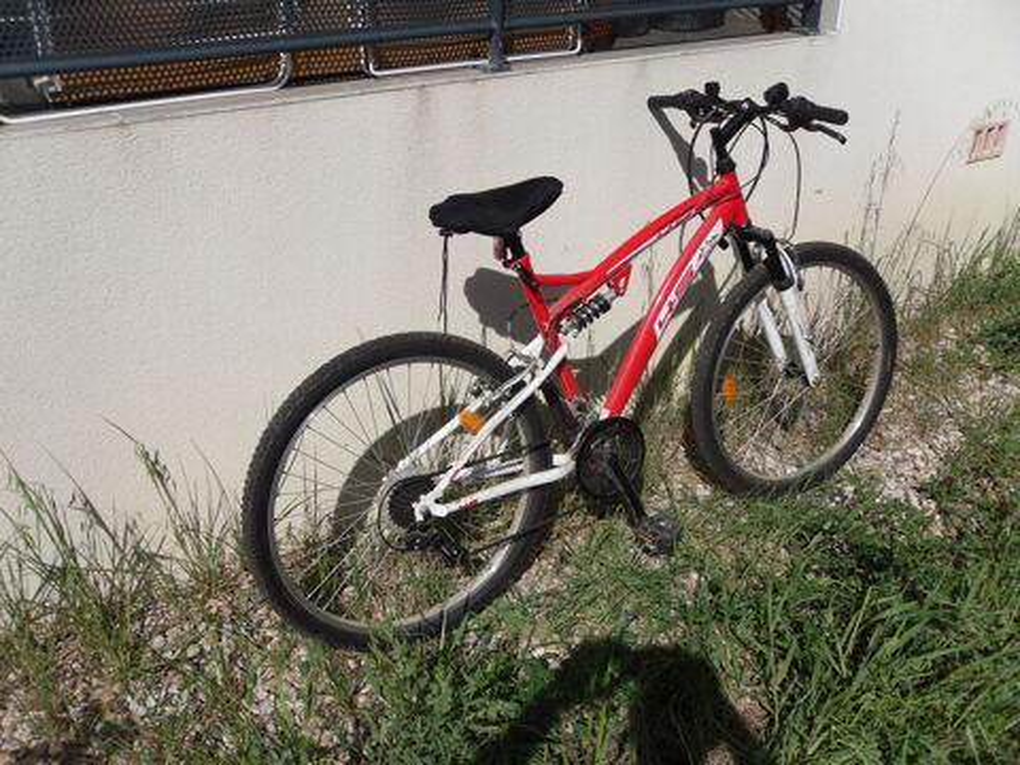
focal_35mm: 35
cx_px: 510
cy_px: 382
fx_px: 1031
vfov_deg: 40.7
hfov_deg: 52.6
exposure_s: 1/378
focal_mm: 6.3
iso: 80
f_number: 8.2
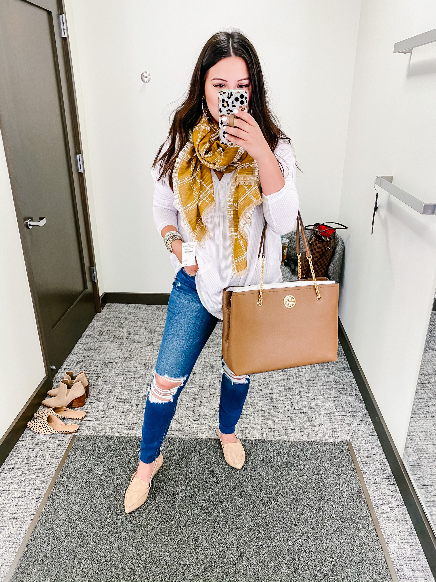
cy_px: 291
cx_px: 218
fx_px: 437
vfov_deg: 67.3
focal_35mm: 26
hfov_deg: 53.1
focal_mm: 4.25
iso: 125
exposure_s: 1/95
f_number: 1.8
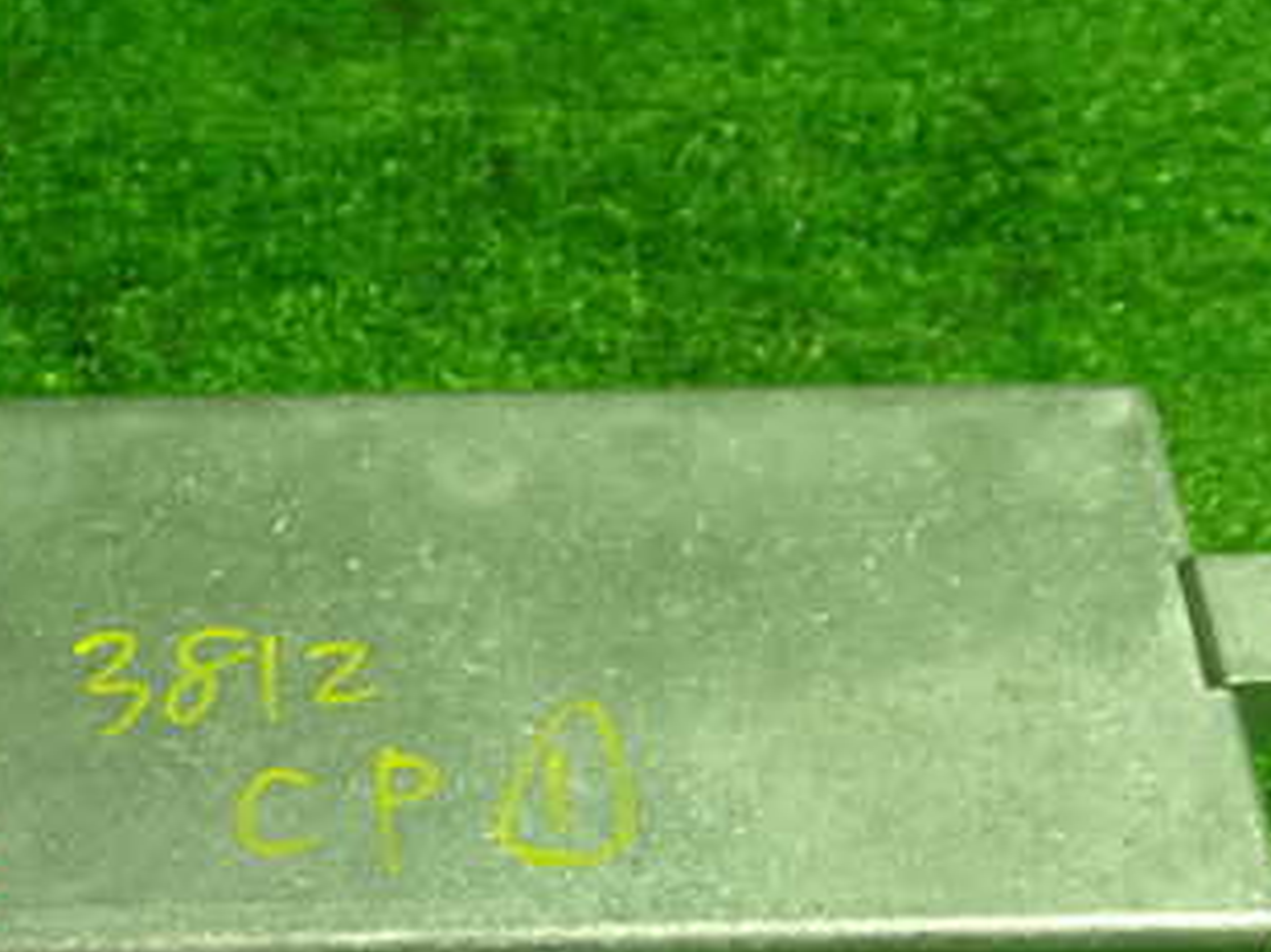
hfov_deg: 31.1
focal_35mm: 62
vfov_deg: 23.5
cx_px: 517
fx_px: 2275
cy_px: 673
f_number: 2.4
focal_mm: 5.79
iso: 250
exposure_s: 1/30
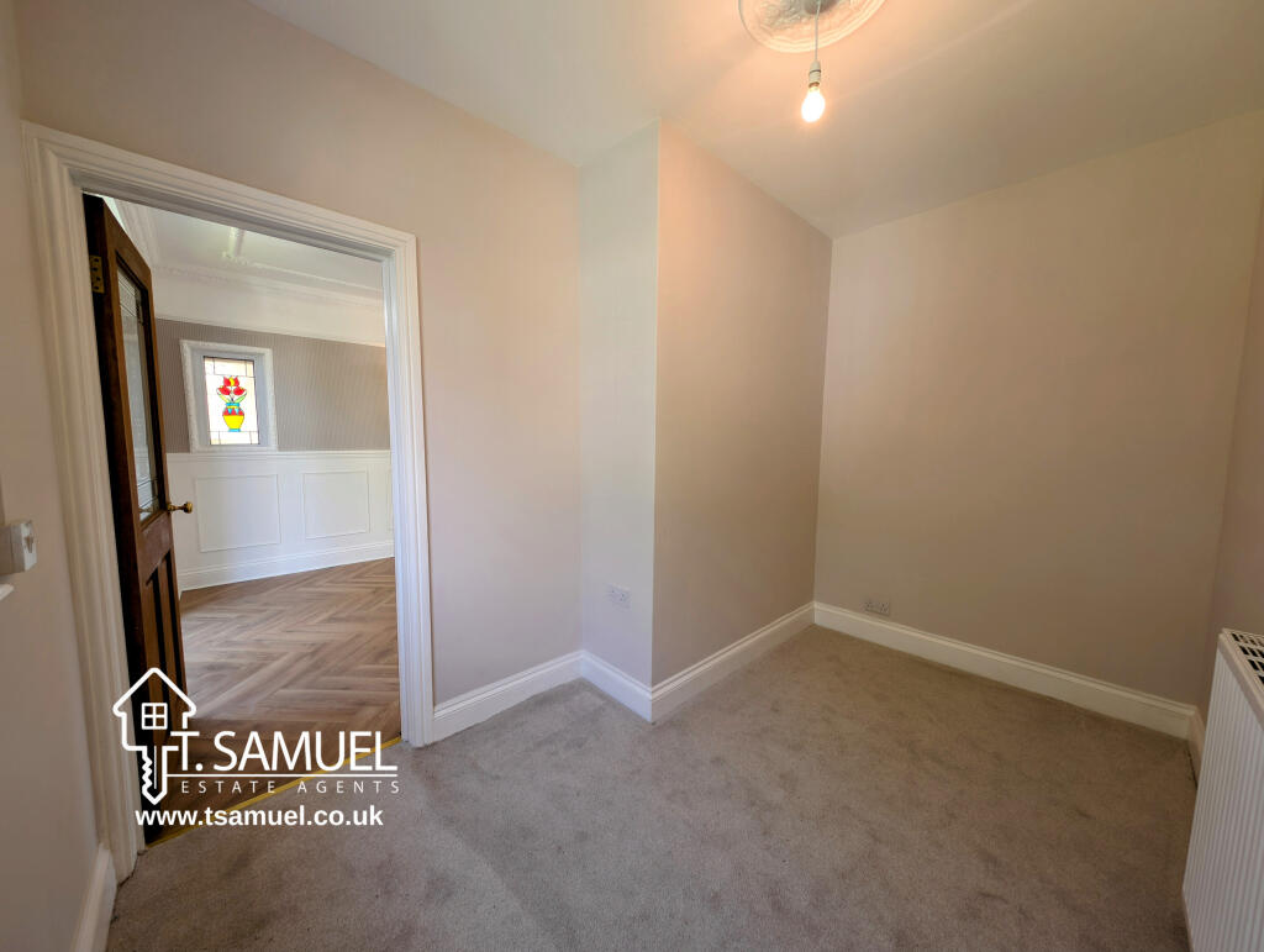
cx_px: 632
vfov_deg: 94.6
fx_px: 439
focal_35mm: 12
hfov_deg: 110.5
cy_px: 476
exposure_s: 1/50
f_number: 1.95
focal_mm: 2.23
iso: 43
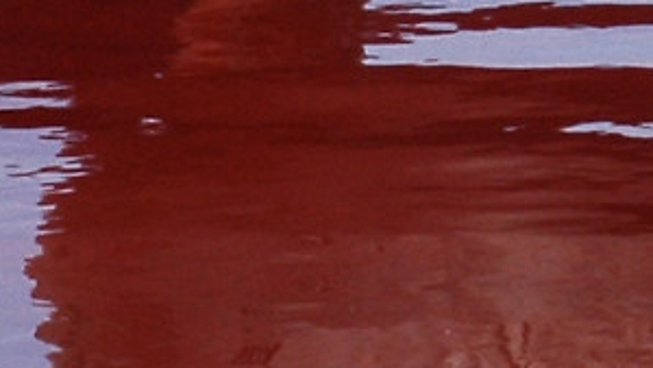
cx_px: 1796
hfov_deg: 1.8
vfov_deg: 1.0
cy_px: -482
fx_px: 20685
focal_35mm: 1194
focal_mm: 95
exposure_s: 1/320
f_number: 10
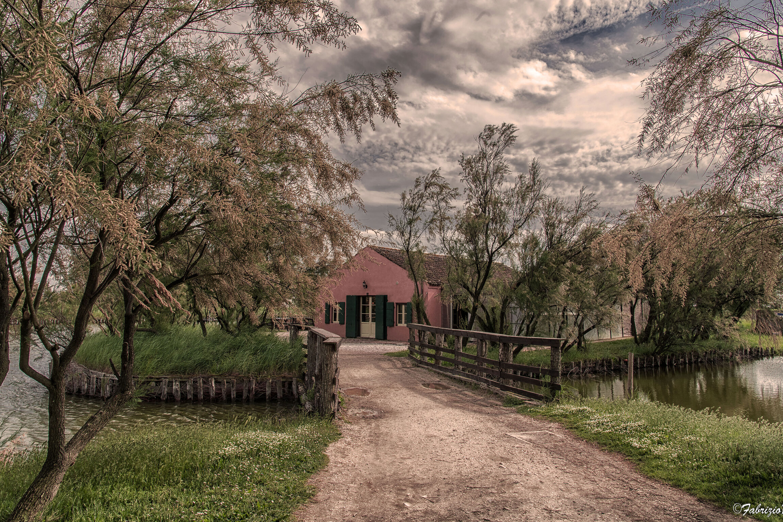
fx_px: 544
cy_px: 256
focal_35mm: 25
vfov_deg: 51.3
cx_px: 392
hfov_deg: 71.5
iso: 220
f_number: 16
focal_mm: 24
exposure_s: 1/125
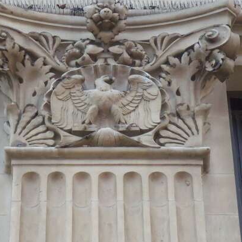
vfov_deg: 7.1
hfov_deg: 7.1
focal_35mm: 246
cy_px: 79
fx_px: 1946
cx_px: 123
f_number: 5.7
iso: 320
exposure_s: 1/200
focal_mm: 25.3
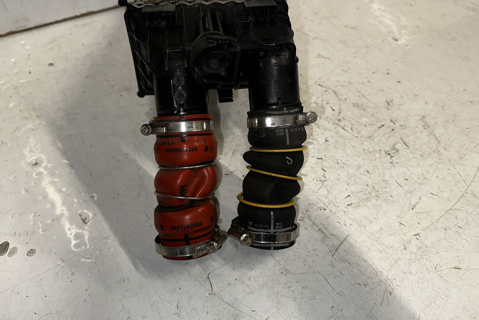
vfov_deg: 49.5
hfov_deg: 69.4
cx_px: 240
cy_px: 141
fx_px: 346
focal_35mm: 26
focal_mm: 6.86
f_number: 1.78
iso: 50
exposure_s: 1/43
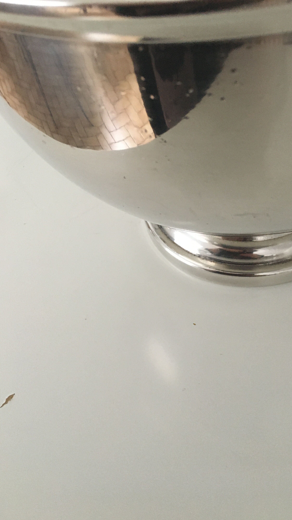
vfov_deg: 61.0
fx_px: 441
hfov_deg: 36.4
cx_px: 188
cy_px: 262
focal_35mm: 32
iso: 200
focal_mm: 4.15
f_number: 2.2
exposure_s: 1/25
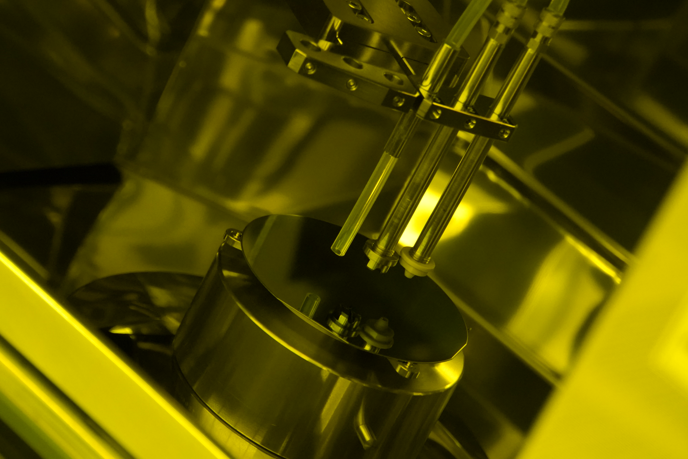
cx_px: 344
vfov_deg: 10.9
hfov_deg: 16.3
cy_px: 230
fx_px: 2408
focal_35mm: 126
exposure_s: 1/160
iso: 6400
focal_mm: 84
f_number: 6.3
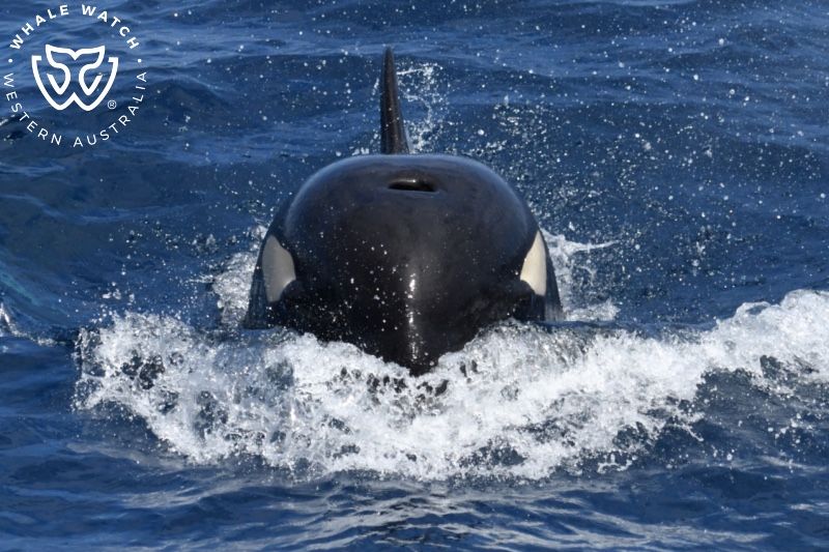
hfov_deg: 6.4
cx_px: 414
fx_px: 7367
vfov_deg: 4.3
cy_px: 276
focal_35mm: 320
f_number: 5.6
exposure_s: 1/8000
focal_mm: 320
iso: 900
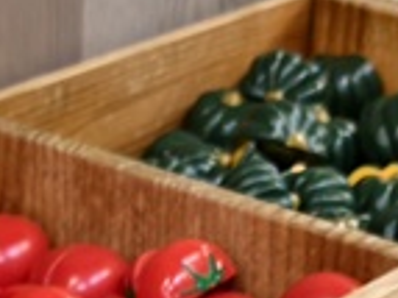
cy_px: 657
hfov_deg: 11.9
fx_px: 1896
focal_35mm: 165
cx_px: 86
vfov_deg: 8.4
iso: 226
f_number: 1.57
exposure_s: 1/60
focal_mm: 6.54
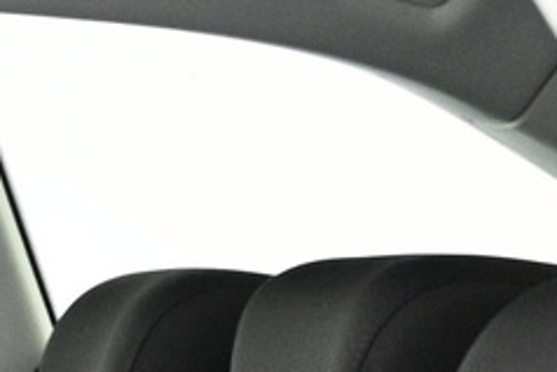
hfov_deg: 9.9
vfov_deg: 6.9
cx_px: -824
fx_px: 2766
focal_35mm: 179
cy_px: 1111
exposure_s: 1/8
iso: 1600
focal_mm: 17.5
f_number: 3.5
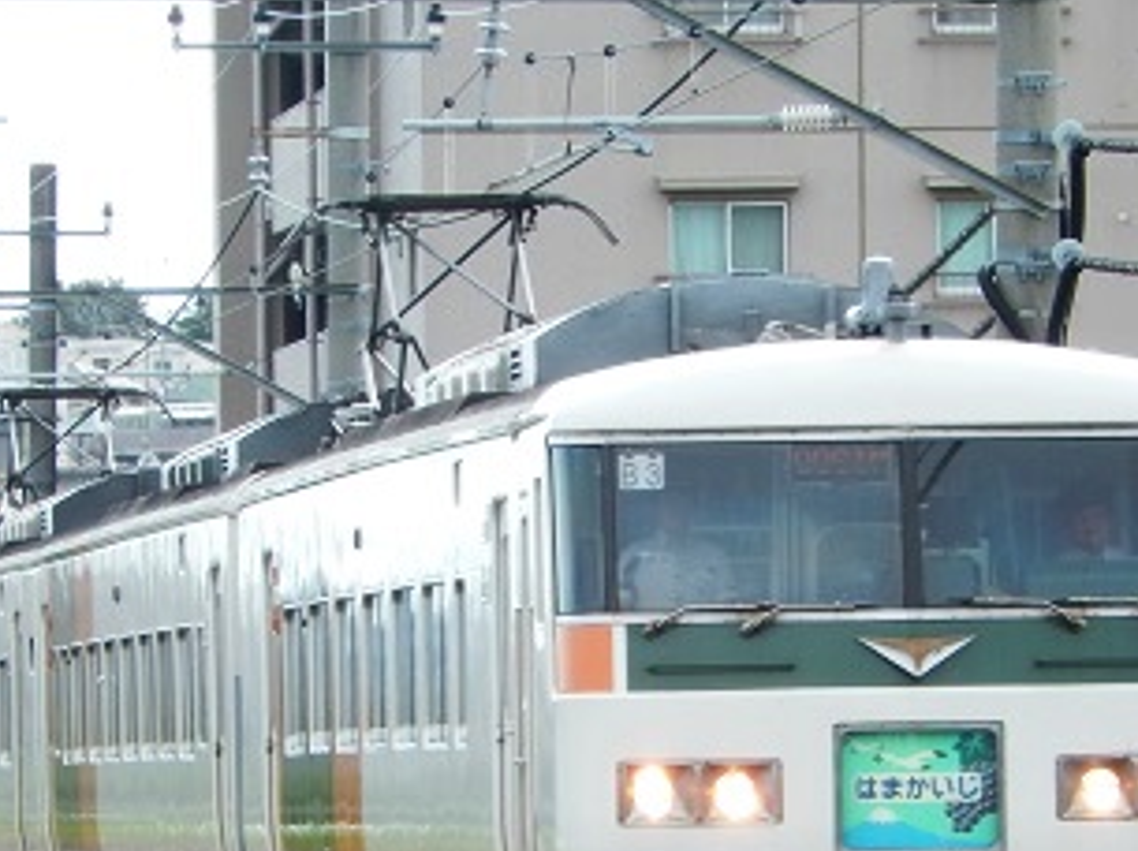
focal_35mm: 526
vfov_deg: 2.8
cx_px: 649
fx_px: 17272
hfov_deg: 3.8
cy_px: 709
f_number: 5.9
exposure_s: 1/200
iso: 125
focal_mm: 47.8
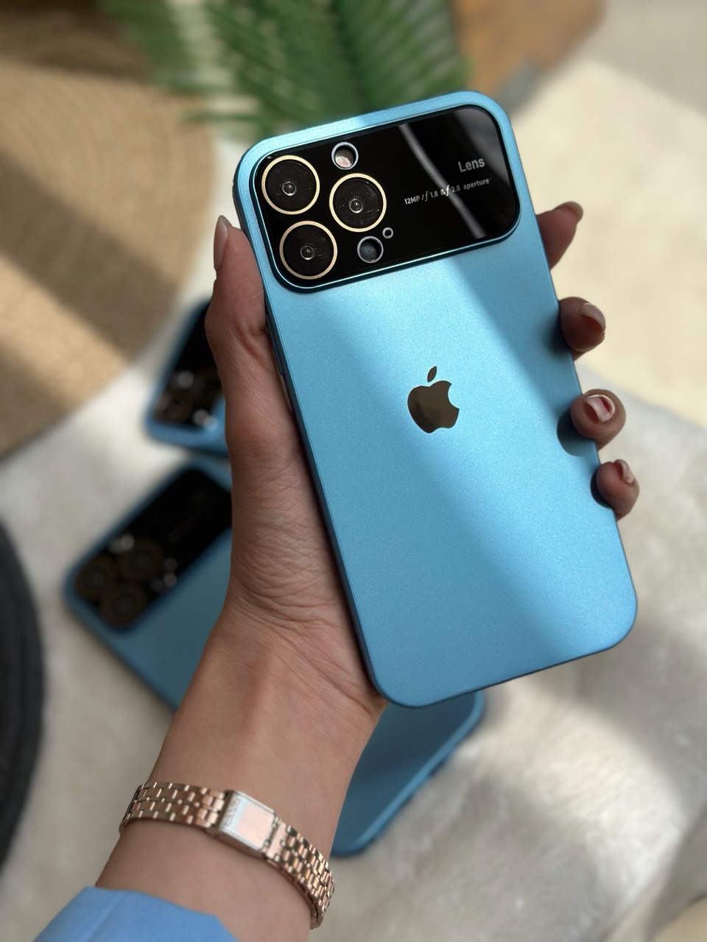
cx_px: 354
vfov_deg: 39.7
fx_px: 1307
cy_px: 471
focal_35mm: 48
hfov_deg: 30.3
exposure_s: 1/5000
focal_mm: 6.86
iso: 80
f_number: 1.78
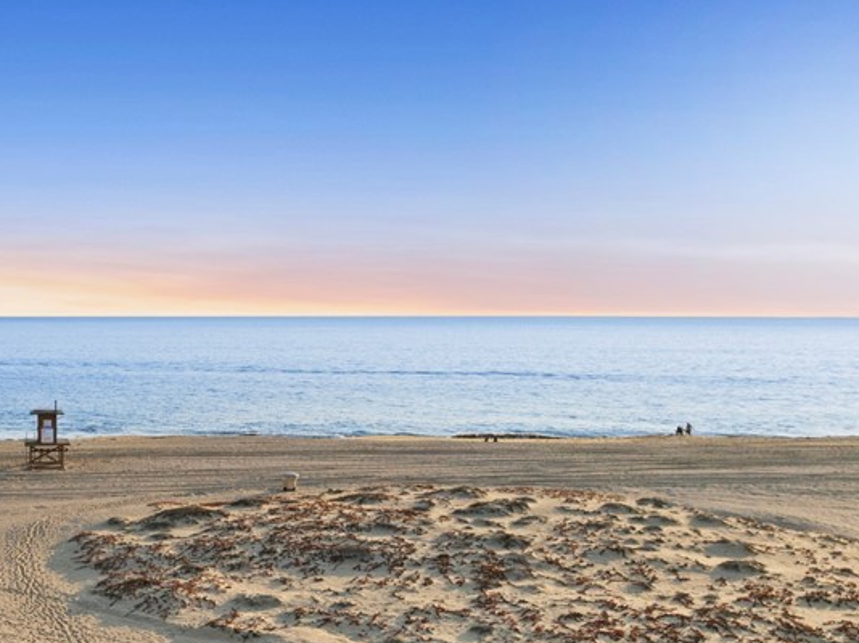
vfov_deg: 31.4
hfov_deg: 38.7
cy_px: 383
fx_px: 1141
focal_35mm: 46
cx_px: 106
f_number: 2.8
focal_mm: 12.29
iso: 150
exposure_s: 1/3200
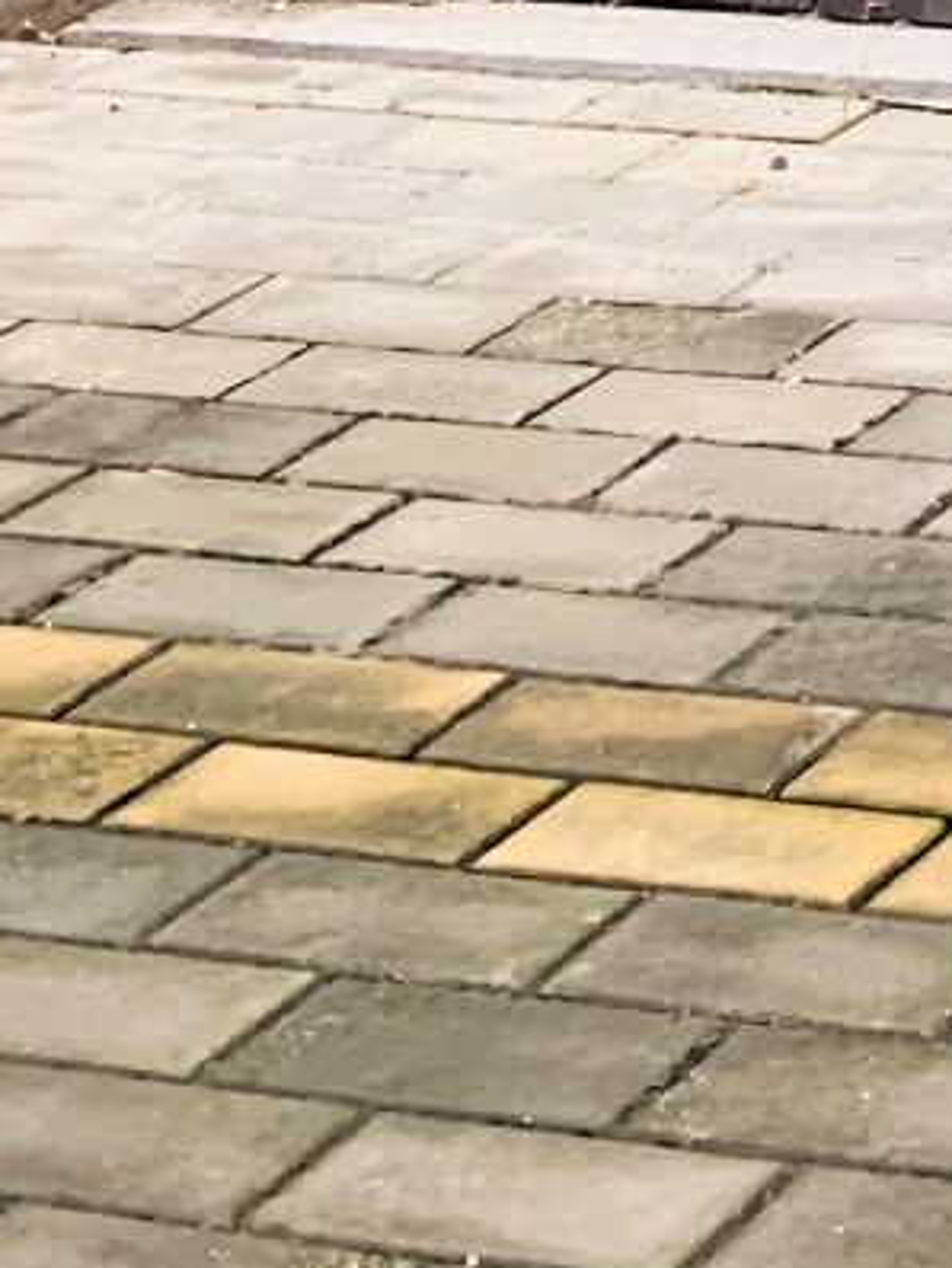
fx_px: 4838
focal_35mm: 132
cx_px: 2338
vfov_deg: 11.9
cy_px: -1827
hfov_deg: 9.8
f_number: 1.8
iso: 80
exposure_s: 1/121
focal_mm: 4.25
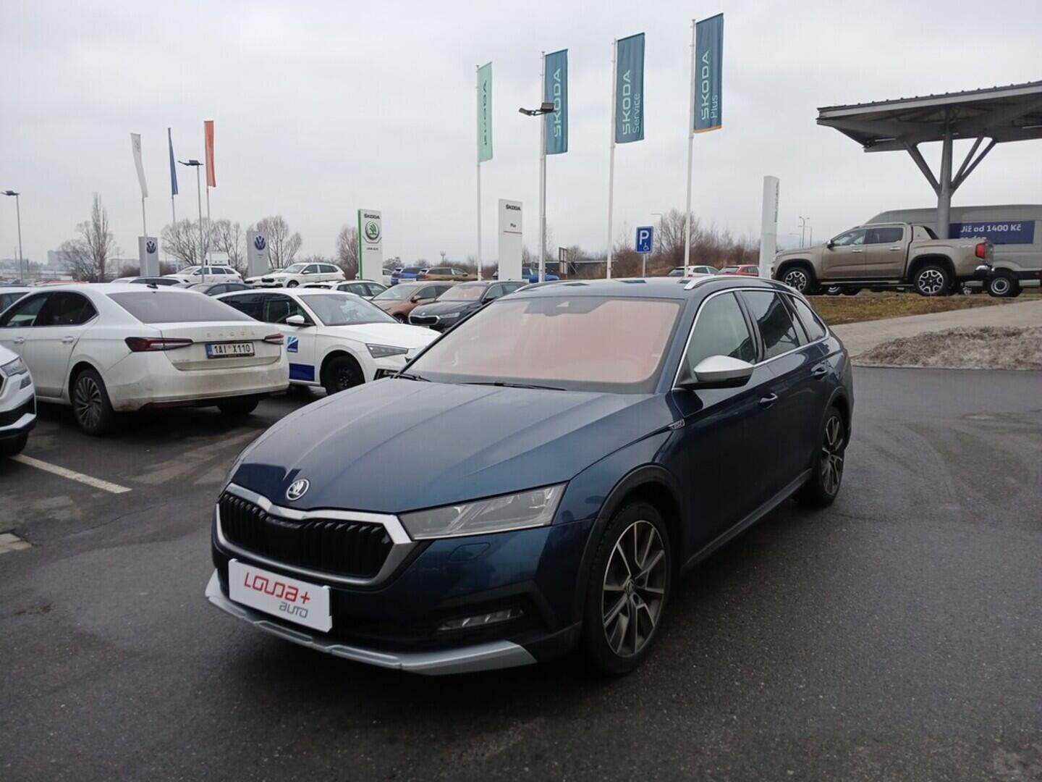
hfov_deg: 67.3
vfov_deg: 53.1
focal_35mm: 26
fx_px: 783
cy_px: 391
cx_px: 521
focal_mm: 3.98
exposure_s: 1/50
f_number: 1.8
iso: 64
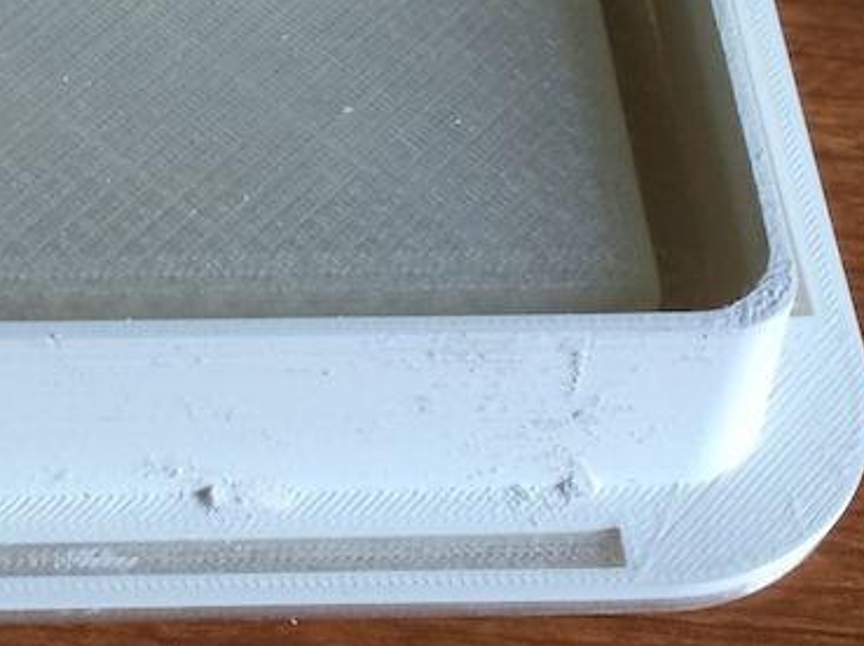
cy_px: 193
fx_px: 1621
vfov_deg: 22.4
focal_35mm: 65
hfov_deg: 28.5
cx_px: 54
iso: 40
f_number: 2.2
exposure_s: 1/40
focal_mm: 4.12
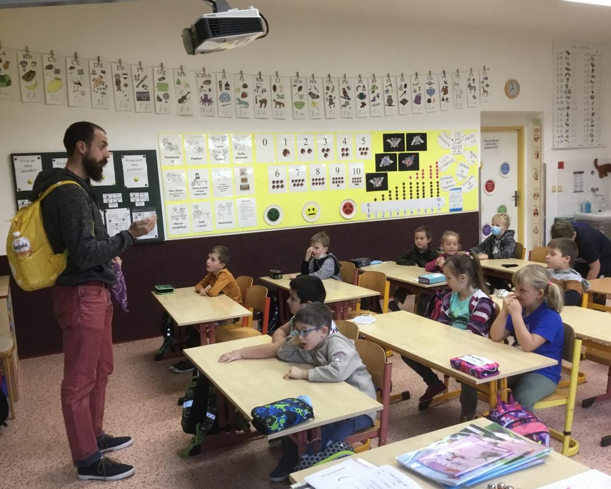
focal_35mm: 33
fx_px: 597
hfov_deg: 54.1
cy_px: 246
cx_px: 330
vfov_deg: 44.6
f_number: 2.4
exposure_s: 1/33
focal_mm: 3.3
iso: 80
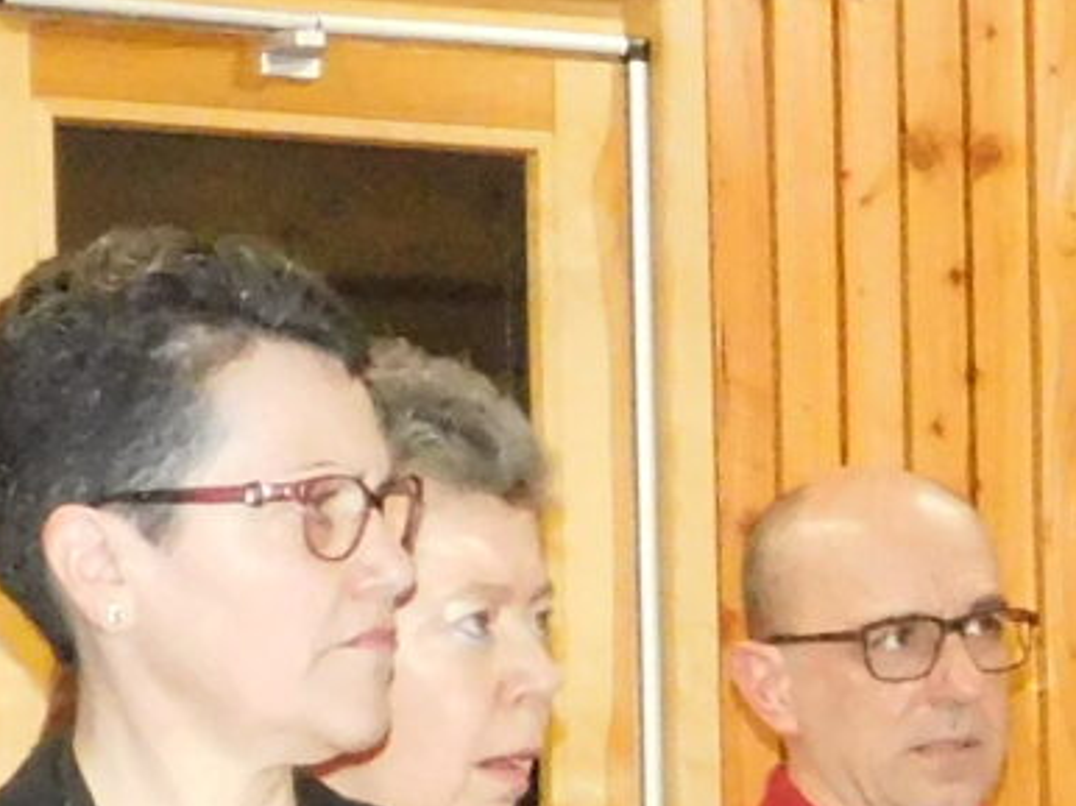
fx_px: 7424
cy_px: 1618
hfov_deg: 8.1
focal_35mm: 239
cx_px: 1801
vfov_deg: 6.0
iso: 1000
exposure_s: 1/30
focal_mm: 6.3
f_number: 3.5
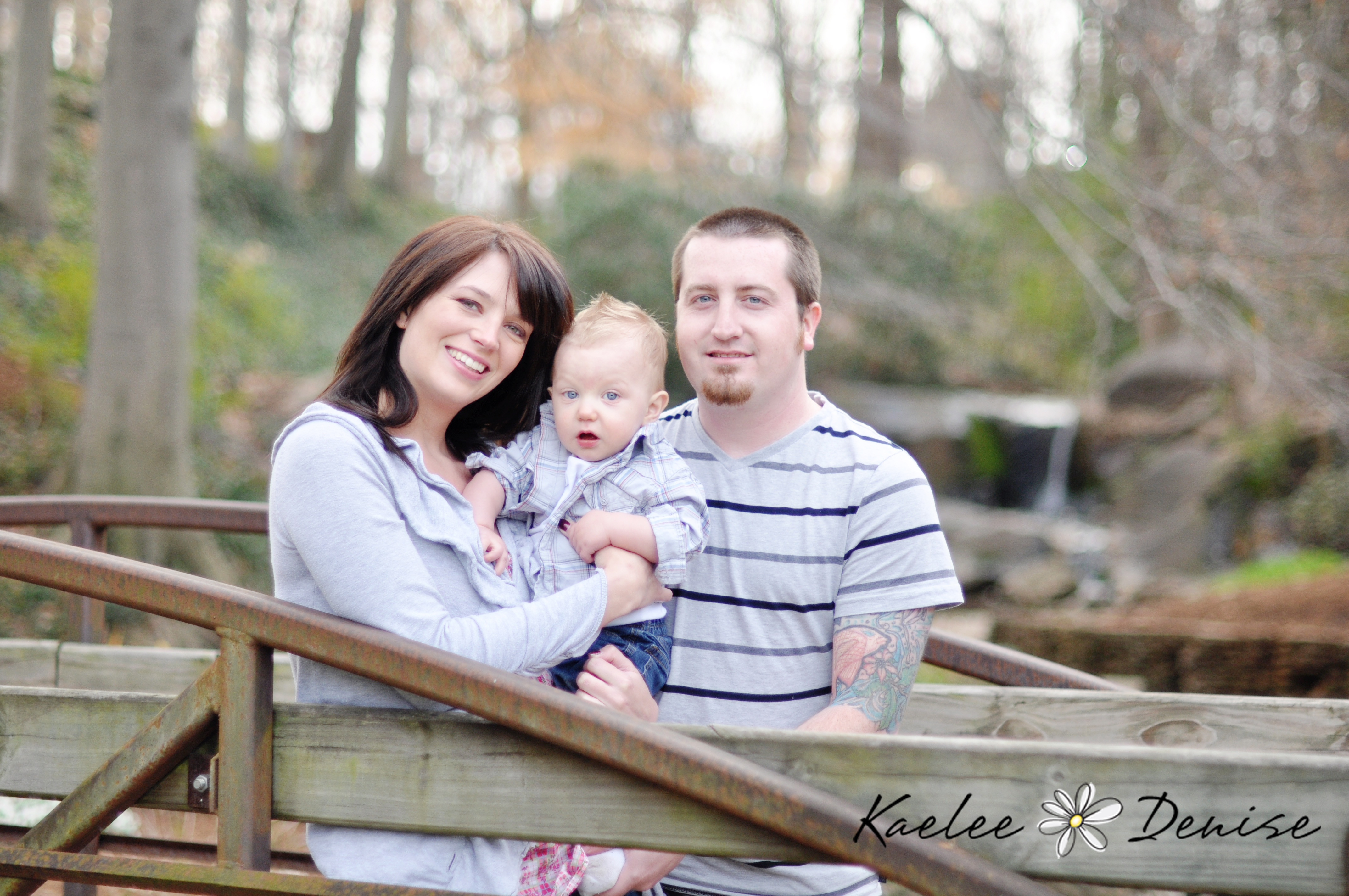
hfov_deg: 27.0
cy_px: 448
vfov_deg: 18.1
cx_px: 674
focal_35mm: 75
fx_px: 2807
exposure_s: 1/1600
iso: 200
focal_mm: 50
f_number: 1.4
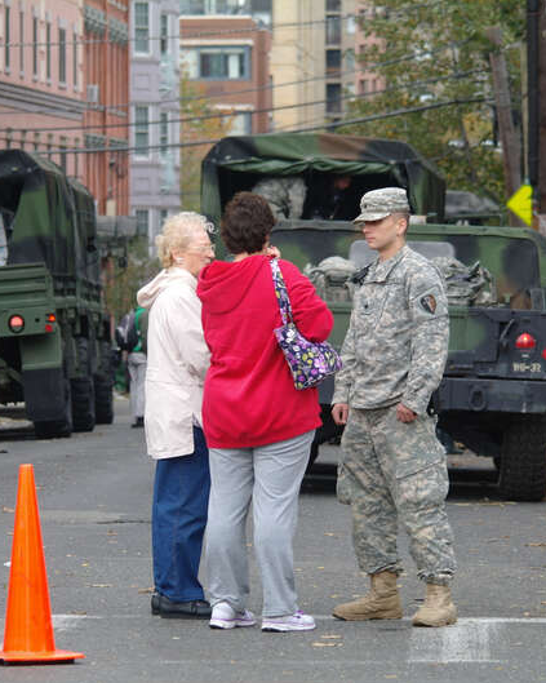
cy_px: 342
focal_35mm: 227
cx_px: 159
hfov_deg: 6.8
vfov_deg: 8.5
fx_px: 4587
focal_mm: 104
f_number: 5
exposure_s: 1/60
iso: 200
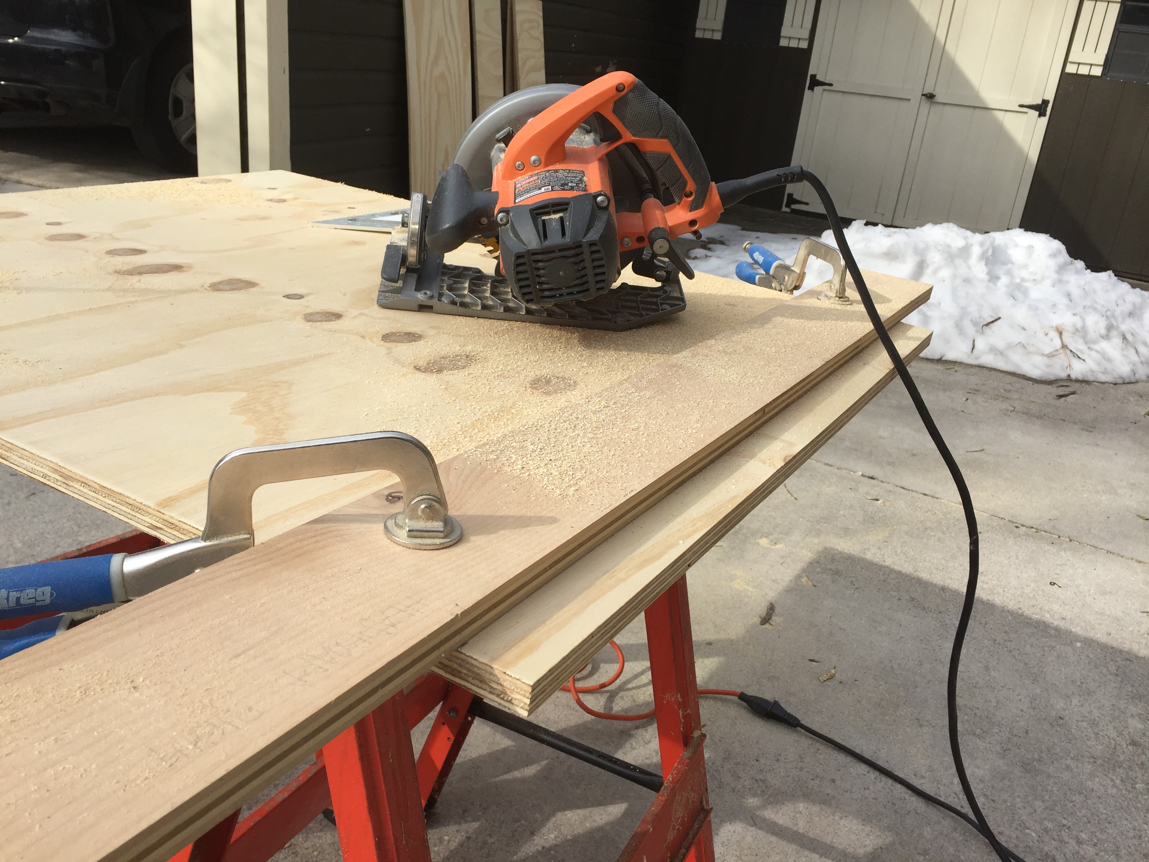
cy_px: 431
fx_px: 963
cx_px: 574
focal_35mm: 29
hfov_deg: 61.7
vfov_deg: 48.2
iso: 32
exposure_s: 1/1464
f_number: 2.2
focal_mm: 4.15
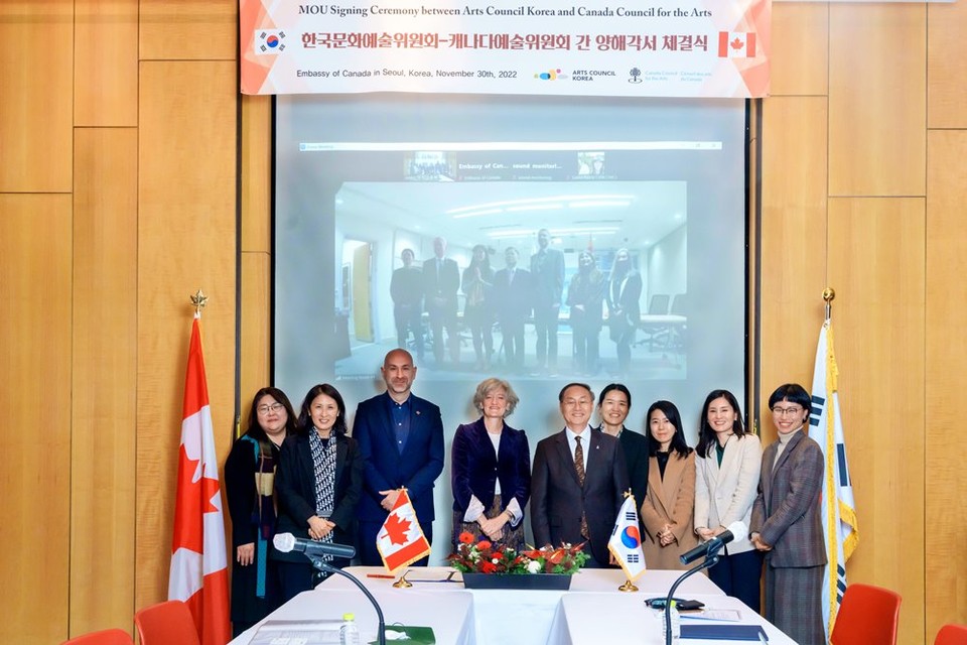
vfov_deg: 36.9
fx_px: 967
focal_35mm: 36
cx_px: 484
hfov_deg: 53.1
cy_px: 322
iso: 3200
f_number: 9
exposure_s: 1/125
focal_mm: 36
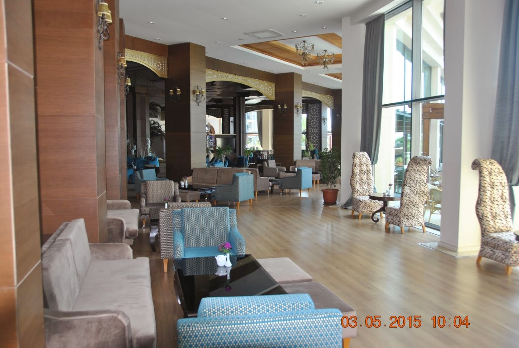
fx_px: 433
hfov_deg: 61.9
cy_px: 174
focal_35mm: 30
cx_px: 260
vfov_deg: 43.7
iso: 200
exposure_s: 1/100
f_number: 3.5
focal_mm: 20
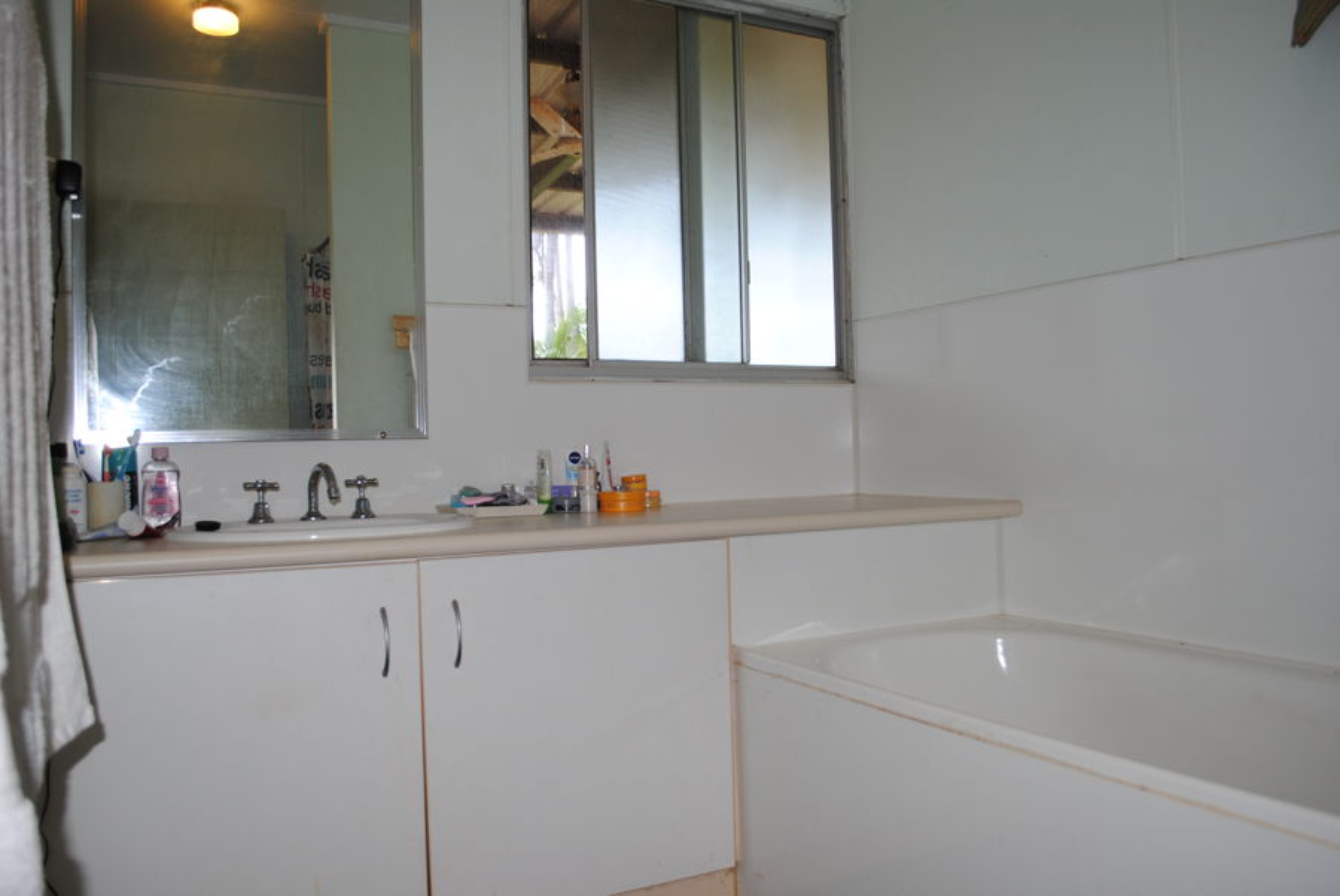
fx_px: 1006
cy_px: 448
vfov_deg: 48.0
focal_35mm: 27
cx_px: 670
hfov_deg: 67.3
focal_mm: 18
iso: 200
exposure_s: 1/60
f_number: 3.5
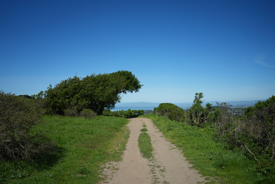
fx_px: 214
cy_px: 92
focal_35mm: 28
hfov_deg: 65.5
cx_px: 138
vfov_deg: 46.4
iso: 160
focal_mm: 28
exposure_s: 1/2000
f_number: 4
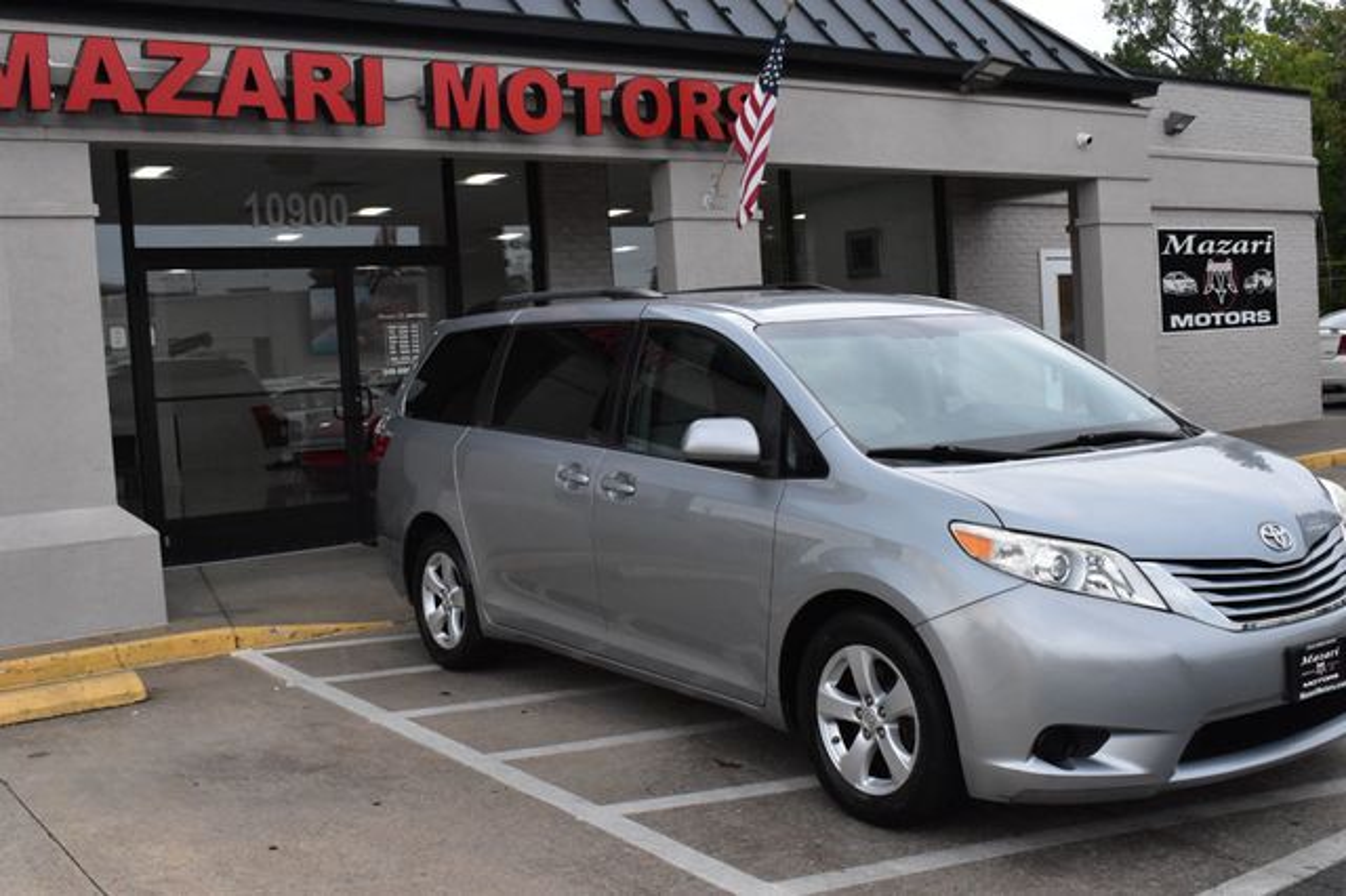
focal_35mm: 38
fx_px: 1401
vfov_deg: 35.5
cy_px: 448
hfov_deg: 51.3
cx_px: 673
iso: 2500
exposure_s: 1/1000
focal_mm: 25
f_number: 13
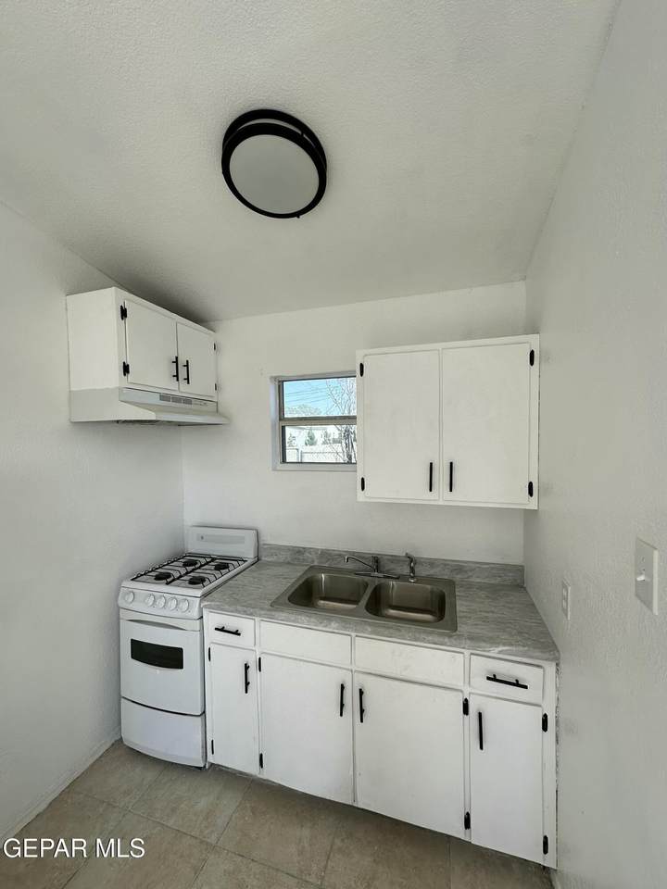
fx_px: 360
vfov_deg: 102.1
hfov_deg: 85.7
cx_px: 334
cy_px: 444
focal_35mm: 14
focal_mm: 2.22
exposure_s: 1/298
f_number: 2.2
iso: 40
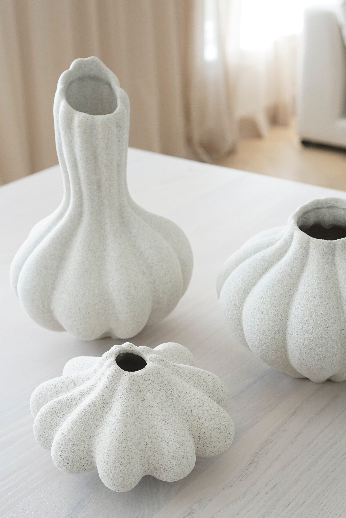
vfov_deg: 32.6
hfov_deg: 22.1
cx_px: 183
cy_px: 277
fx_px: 888
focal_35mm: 62
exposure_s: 1/160
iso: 1000
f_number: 4
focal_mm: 35
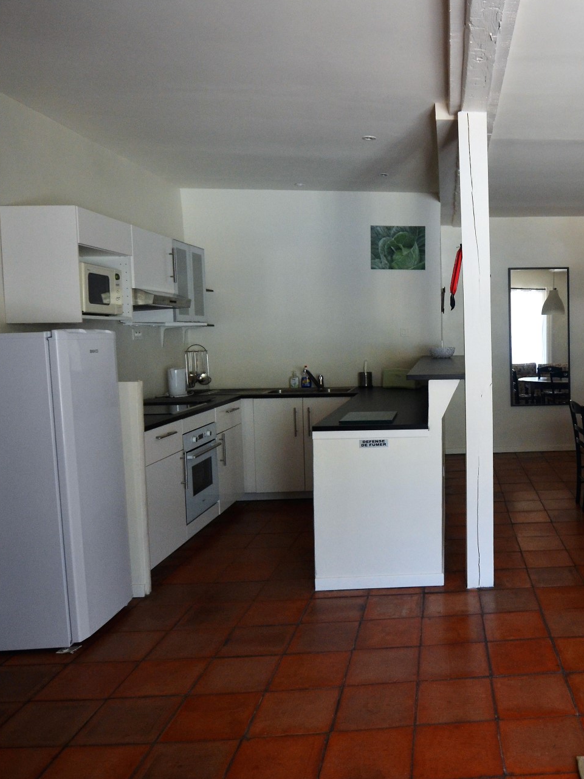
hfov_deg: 47.3
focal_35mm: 27
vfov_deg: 65.3
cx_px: 502
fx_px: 608
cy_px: 378
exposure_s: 1/60
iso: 640
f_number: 4
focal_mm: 12
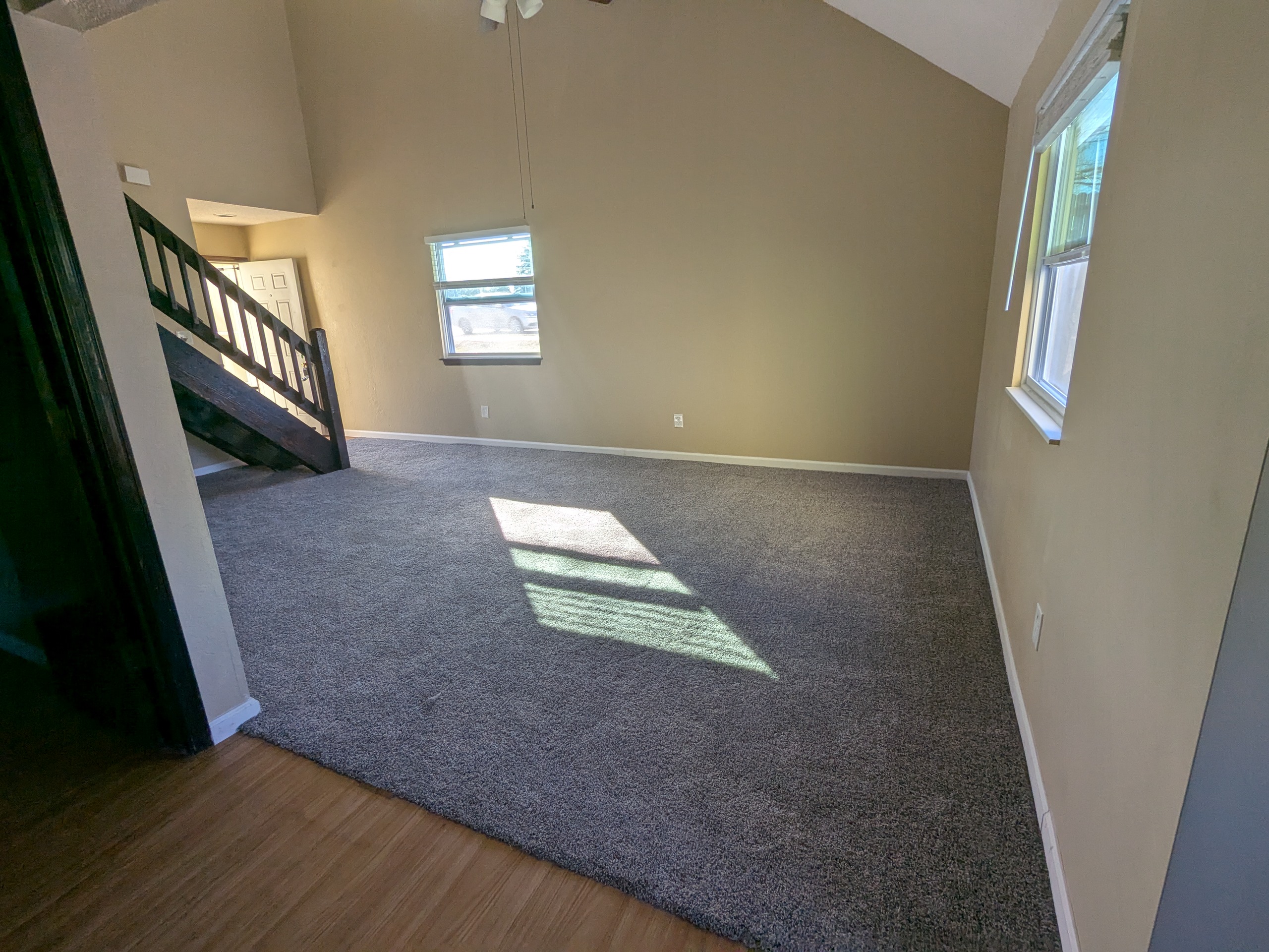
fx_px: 587
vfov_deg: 78.1
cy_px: 476
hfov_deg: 94.5
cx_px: 634
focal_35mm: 16
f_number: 2.2
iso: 64
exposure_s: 1/152
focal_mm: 2.35
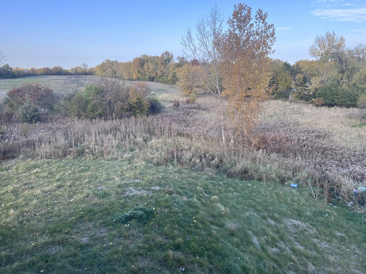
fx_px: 275
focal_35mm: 26
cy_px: 137
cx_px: 183
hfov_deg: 67.3
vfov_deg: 53.1
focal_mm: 5.7
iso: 50
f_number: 1.5
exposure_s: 1/678
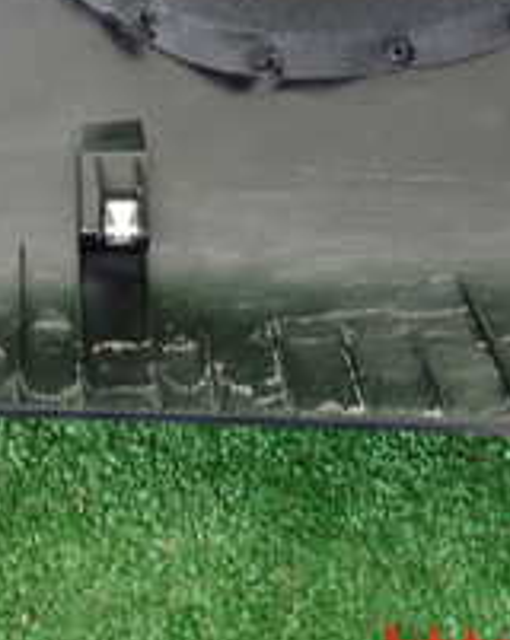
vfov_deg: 24.7
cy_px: -19
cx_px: 150
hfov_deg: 20.8
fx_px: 1382
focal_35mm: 73
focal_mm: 4.5
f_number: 2
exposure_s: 1/30
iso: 250
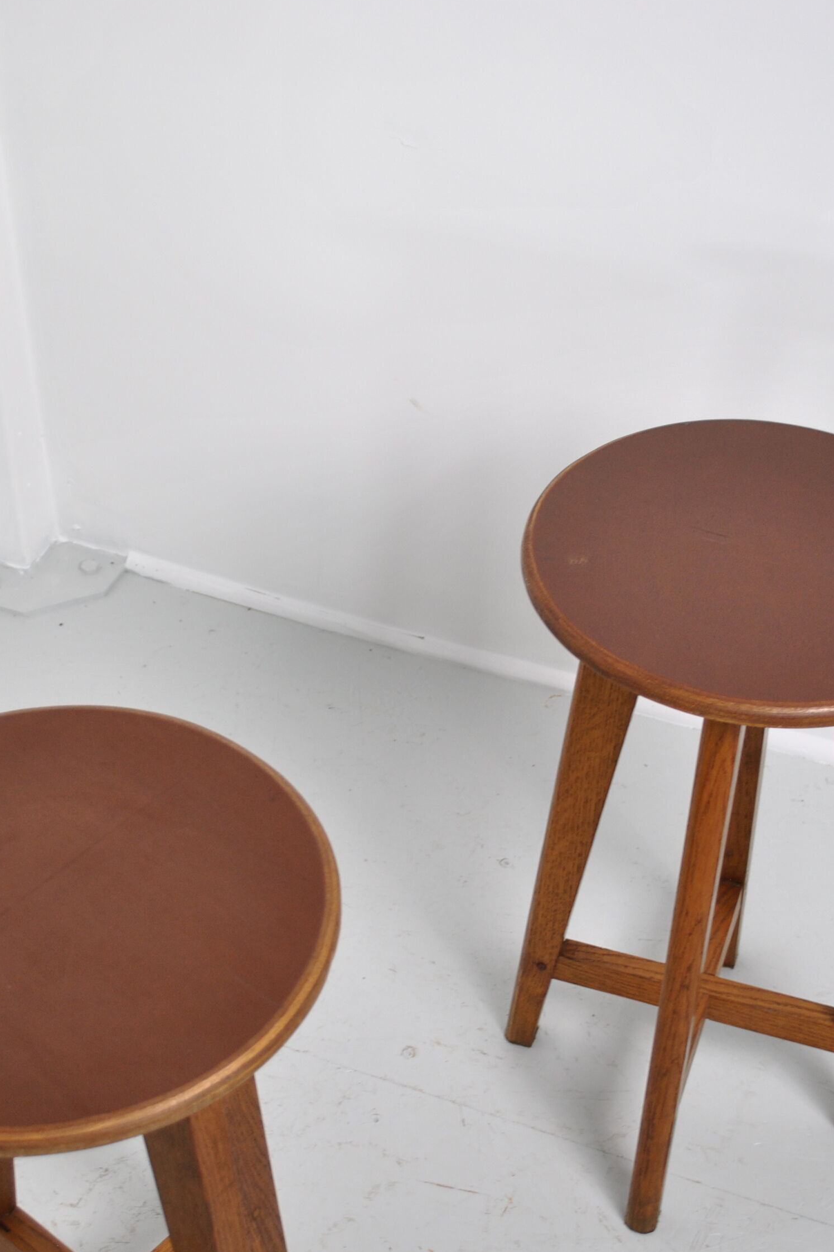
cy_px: 706
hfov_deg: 23.8
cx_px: 415
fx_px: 1981
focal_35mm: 57
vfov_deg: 35.0
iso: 200
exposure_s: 1/30
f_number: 4
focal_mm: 22
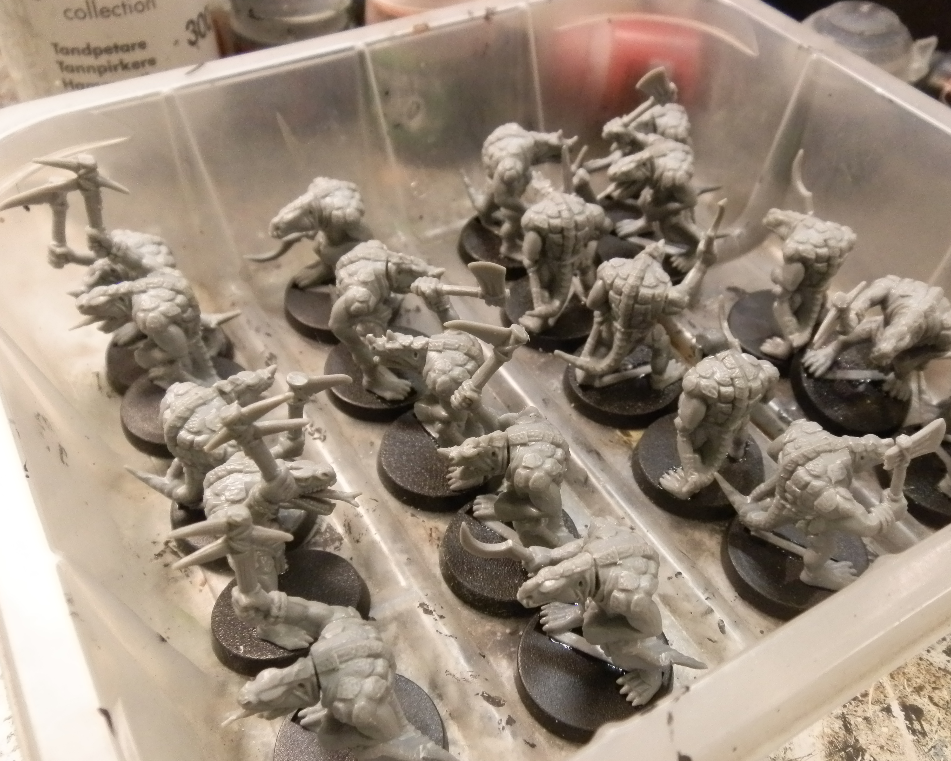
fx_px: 901
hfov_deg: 55.4
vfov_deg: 45.8
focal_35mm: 32
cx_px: 548
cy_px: 402
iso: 400
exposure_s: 1/80
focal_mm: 5
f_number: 3.1
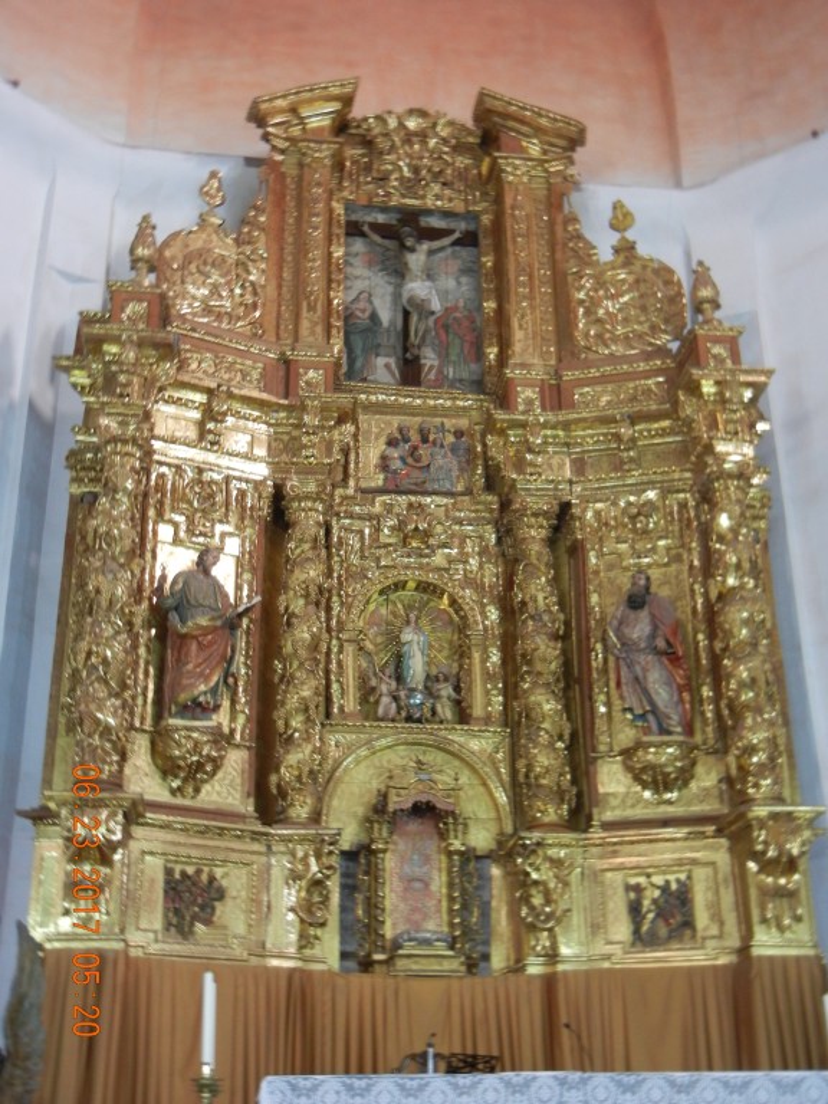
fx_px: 1435
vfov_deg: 42.1
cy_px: 552
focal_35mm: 45
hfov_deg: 32.2
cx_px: 414
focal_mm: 8.1
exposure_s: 1/2.2
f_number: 3.8
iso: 400
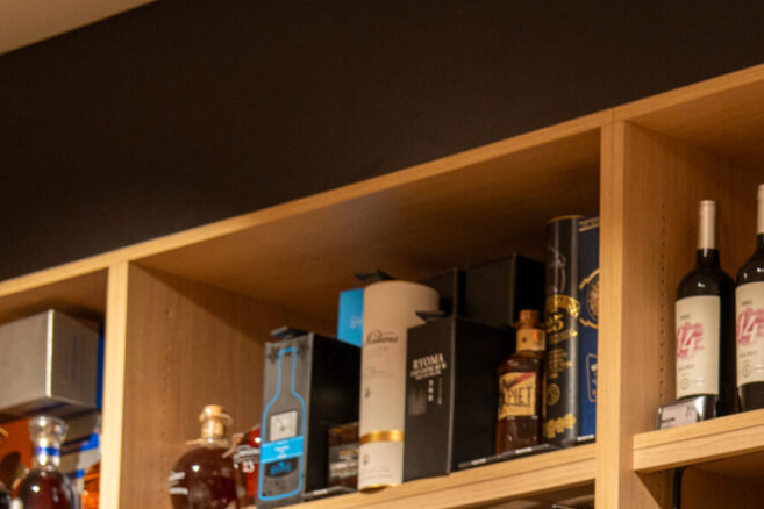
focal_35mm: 152
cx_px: 855
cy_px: 666
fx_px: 3226
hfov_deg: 13.2
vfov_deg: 8.9
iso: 400
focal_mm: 52
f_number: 3.2
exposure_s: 1/100
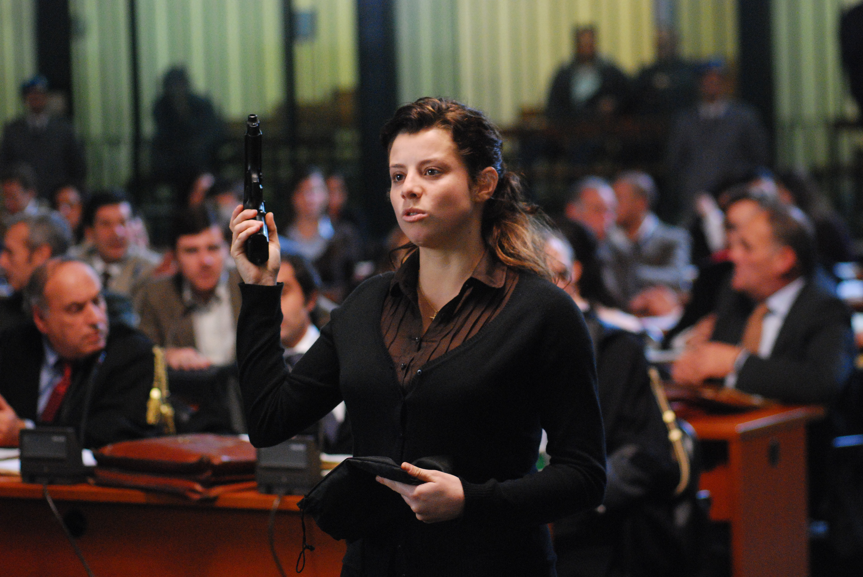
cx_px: 432
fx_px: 3059
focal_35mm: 128
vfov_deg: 10.8
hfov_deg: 16.1
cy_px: 288
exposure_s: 1/160
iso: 1600
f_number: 2.8
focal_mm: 85
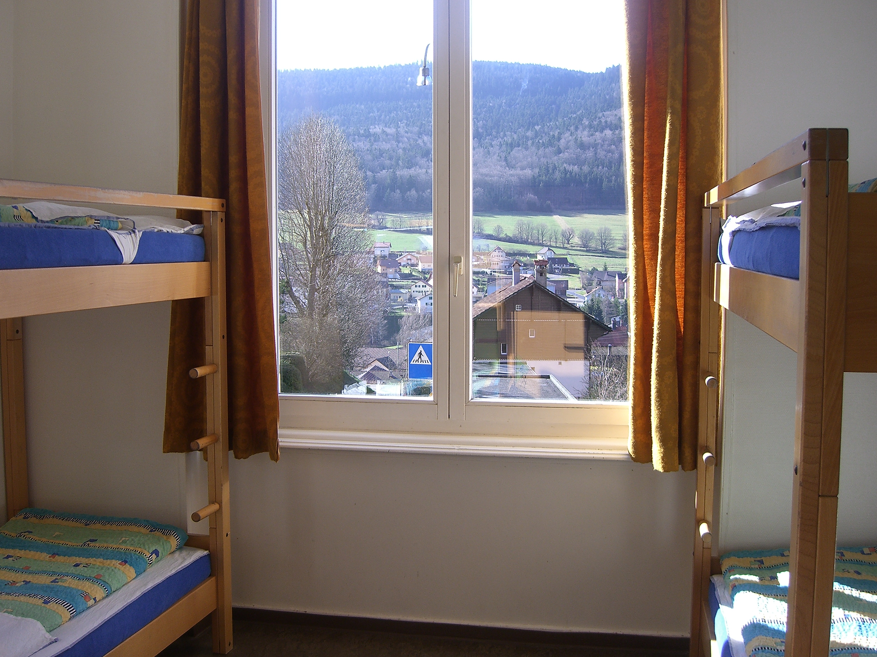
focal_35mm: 39
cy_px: 329
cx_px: 432
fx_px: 988
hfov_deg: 47.9
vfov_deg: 36.8
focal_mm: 7.9
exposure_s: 1/200
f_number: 2.8
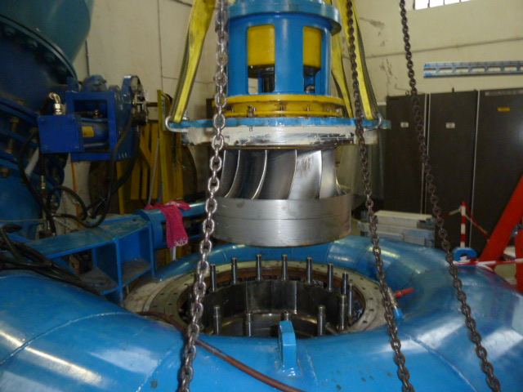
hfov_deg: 69.4
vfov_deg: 54.9
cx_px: 262
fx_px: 378
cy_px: 196
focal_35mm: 25
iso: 400
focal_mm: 4.1
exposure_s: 1/30
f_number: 3.3
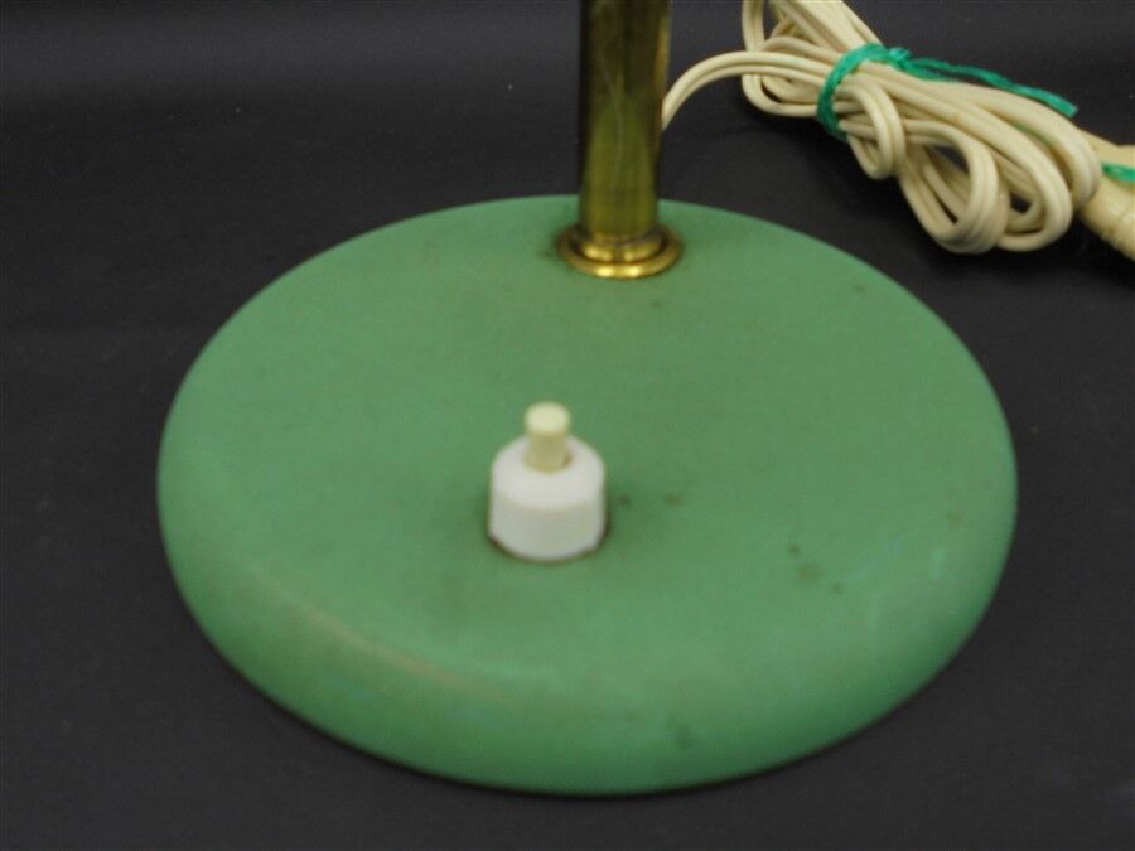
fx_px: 1115
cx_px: 568
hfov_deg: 54.0
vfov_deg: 41.8
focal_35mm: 34
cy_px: 426
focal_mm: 6.1
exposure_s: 1/30
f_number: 4
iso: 100
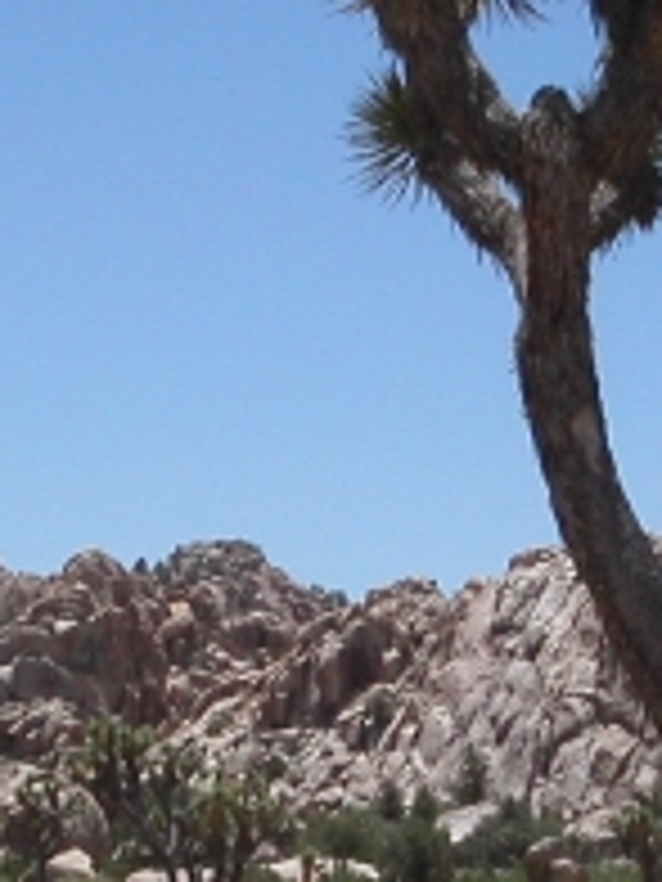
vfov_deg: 12.7
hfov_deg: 9.6
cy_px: 778
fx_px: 3952
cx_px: 410
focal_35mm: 155
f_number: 8
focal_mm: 7.8
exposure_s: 1/350
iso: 100
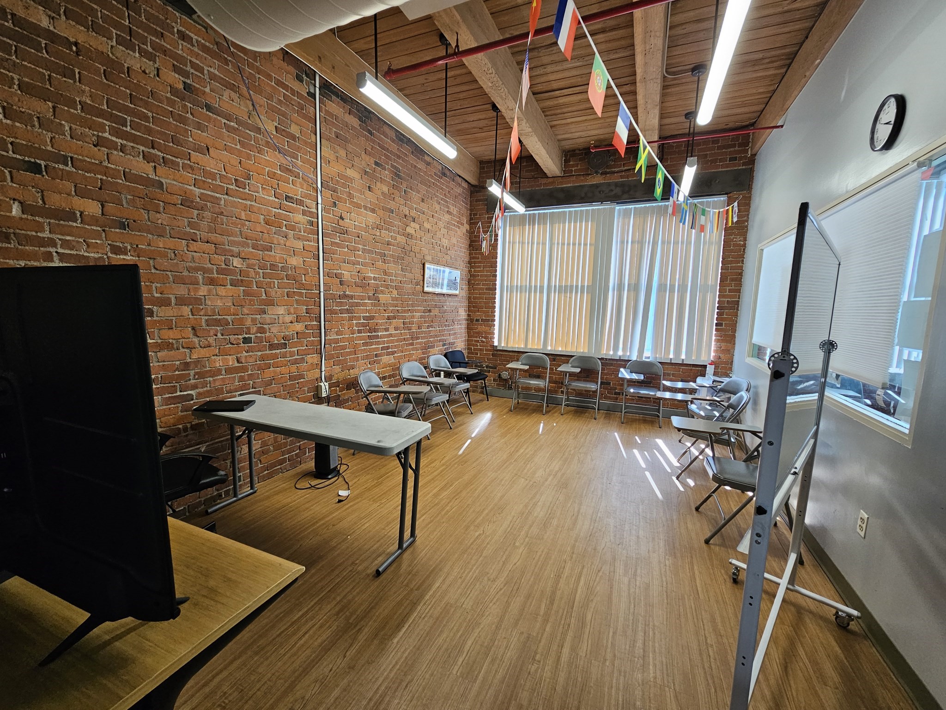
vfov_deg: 89.9
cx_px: 473
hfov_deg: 106.2
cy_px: 355
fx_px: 355
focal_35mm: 13
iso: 160
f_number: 2.2
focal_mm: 2.2
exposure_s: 1/77
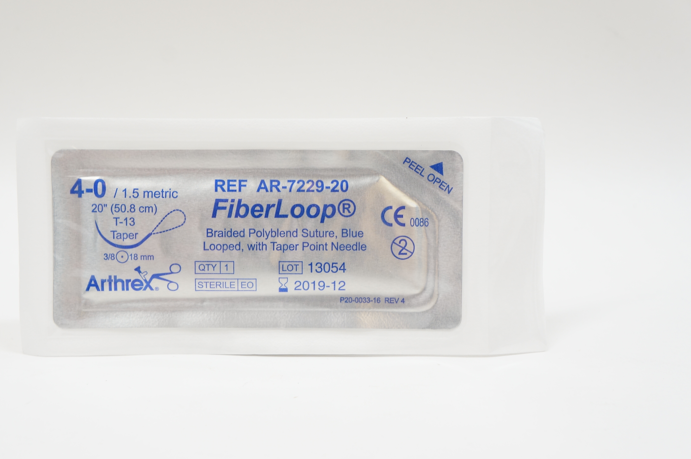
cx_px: 305
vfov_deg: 22.2
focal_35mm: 61
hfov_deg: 32.9
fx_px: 1170
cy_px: 245
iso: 400
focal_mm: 36
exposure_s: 1/40
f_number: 7.1
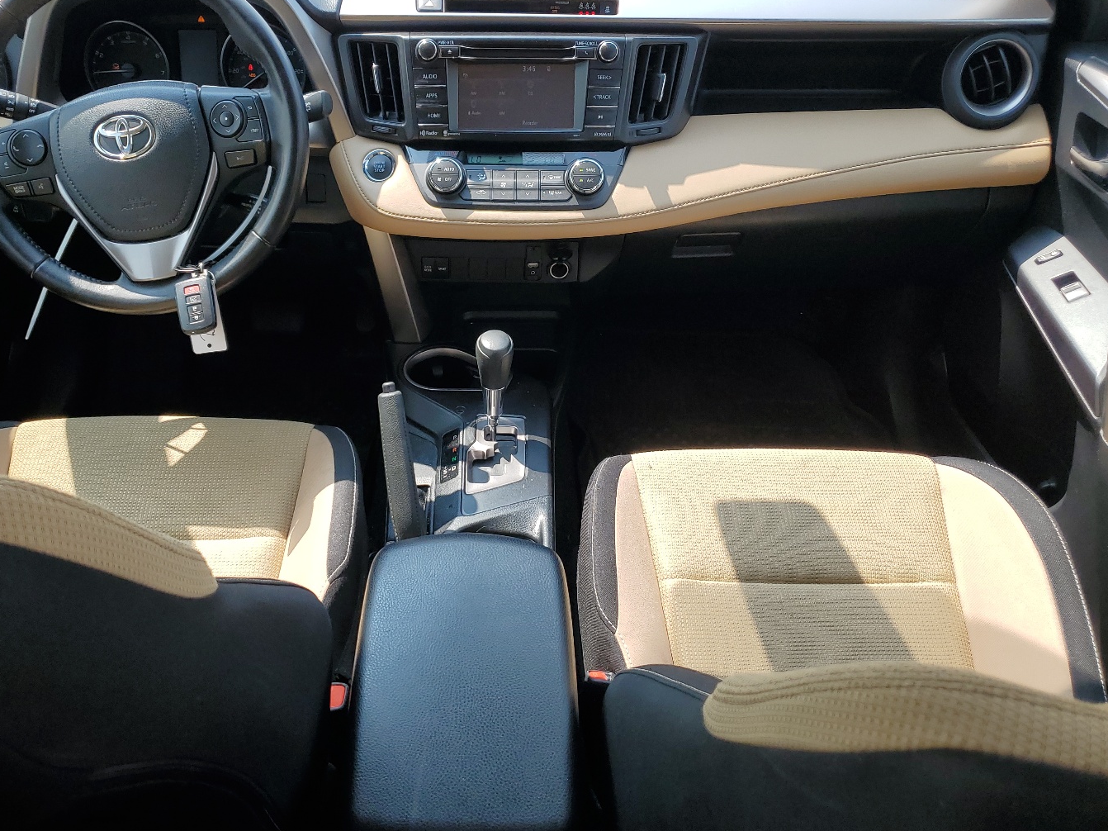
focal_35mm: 31
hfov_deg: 58.0
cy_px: 405
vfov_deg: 45.4
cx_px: 460
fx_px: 992
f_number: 1.5
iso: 50
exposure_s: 1/769
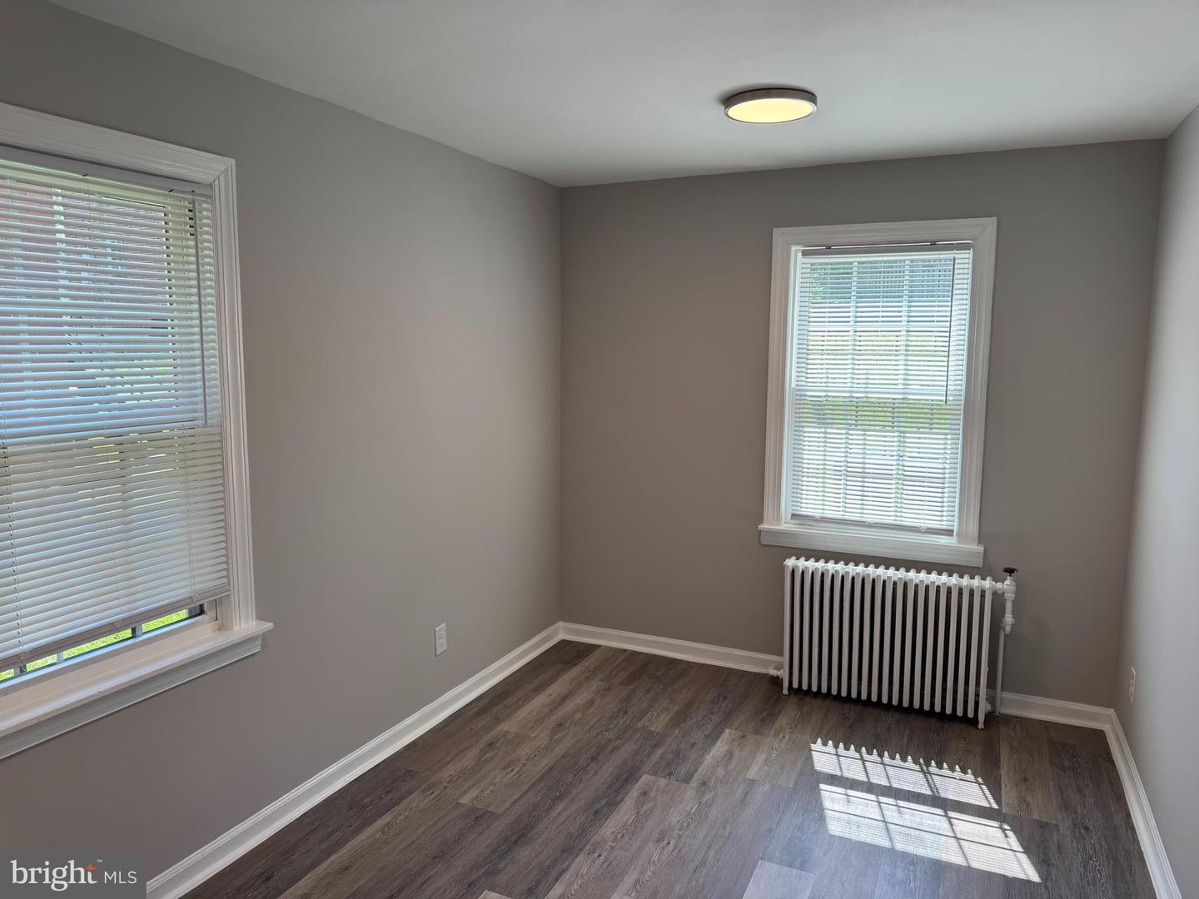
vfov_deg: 56.8
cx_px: 600
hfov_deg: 71.6
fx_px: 831
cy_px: 450
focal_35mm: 24
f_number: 1.78
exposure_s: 1/232
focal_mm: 6.76
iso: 80
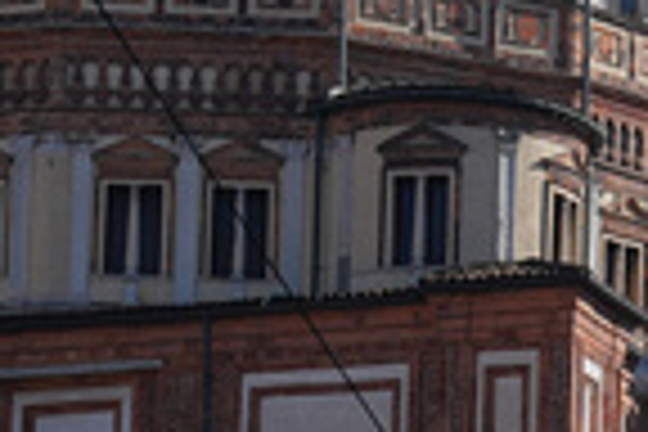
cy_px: 439
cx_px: 972
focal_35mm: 321
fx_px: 5778
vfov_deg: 4.3
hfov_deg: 6.3
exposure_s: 1/5000
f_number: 2.8
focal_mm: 45
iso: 250
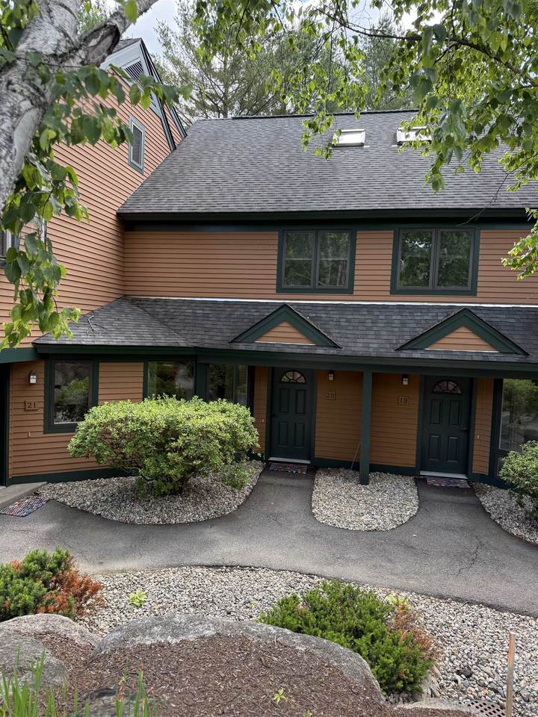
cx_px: 269
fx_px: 497
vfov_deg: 71.6
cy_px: 358
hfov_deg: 56.8
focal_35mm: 24
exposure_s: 1/607
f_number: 1.78
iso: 100
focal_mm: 6.76
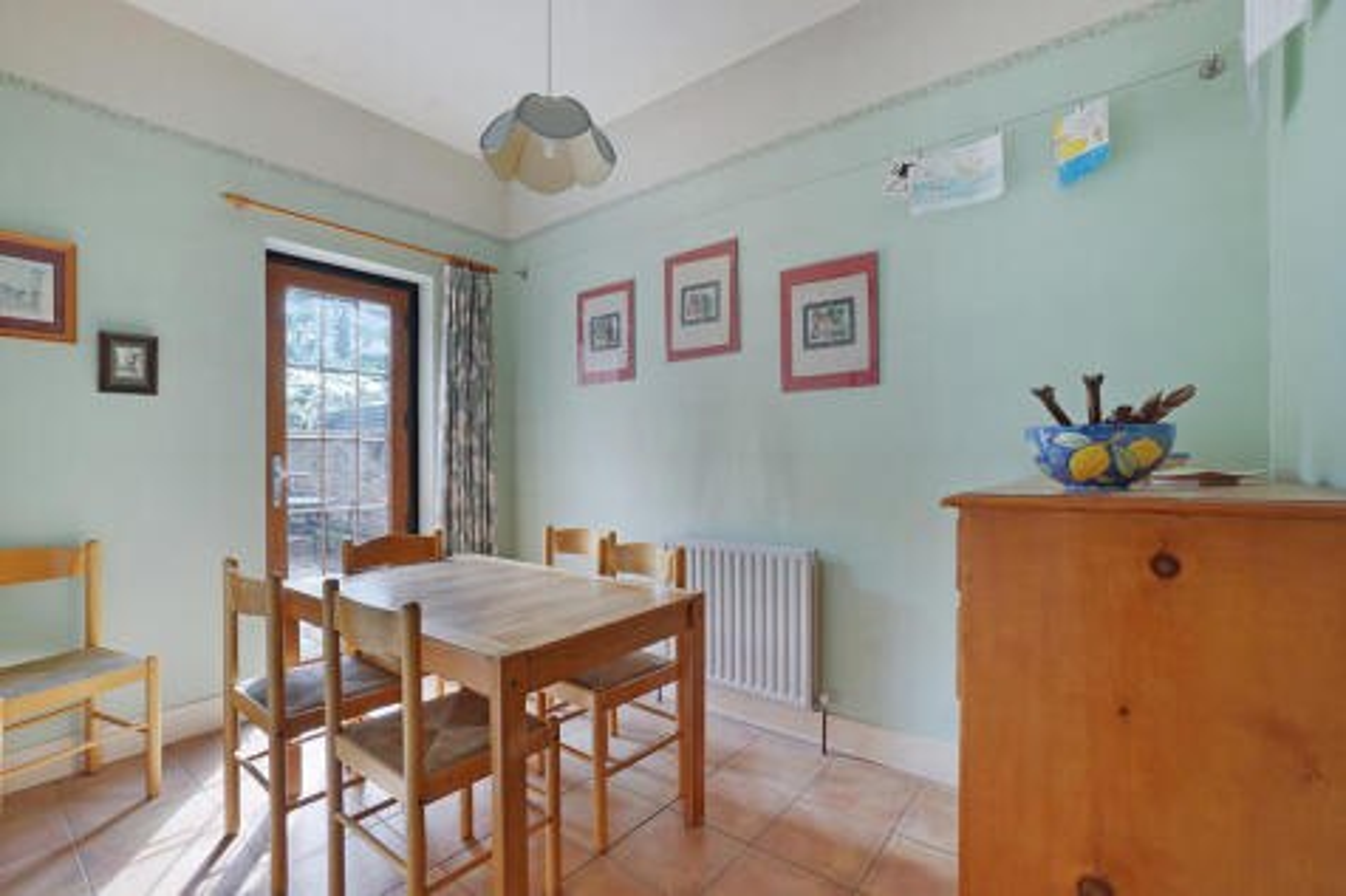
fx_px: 561
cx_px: 673
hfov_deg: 100.4
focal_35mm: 15
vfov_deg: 77.3
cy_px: 448
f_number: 9
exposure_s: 1/20
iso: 200
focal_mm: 10
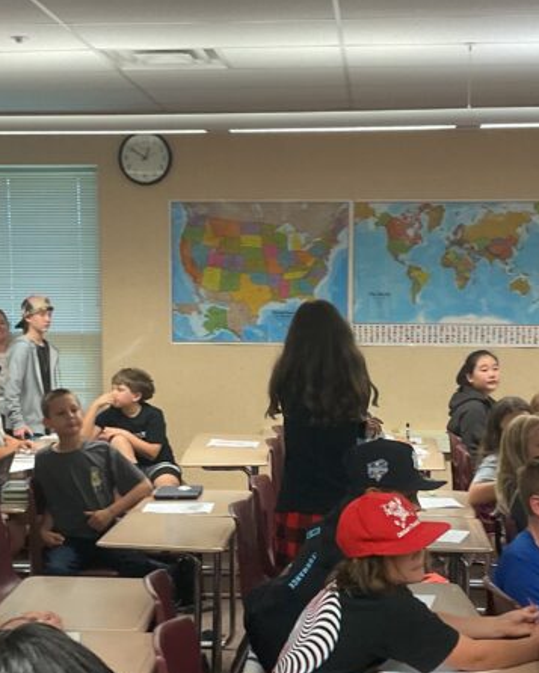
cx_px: 276
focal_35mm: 65
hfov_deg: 23.5
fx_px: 1296
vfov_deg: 29.0
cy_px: 418
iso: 80
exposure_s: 1/60
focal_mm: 3
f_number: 1.8
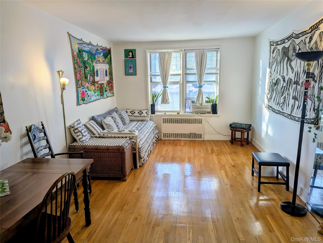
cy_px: 122
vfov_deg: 56.9
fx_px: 224
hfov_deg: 71.5
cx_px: 162
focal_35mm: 24
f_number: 1.85
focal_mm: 6.81
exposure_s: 1/144
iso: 39
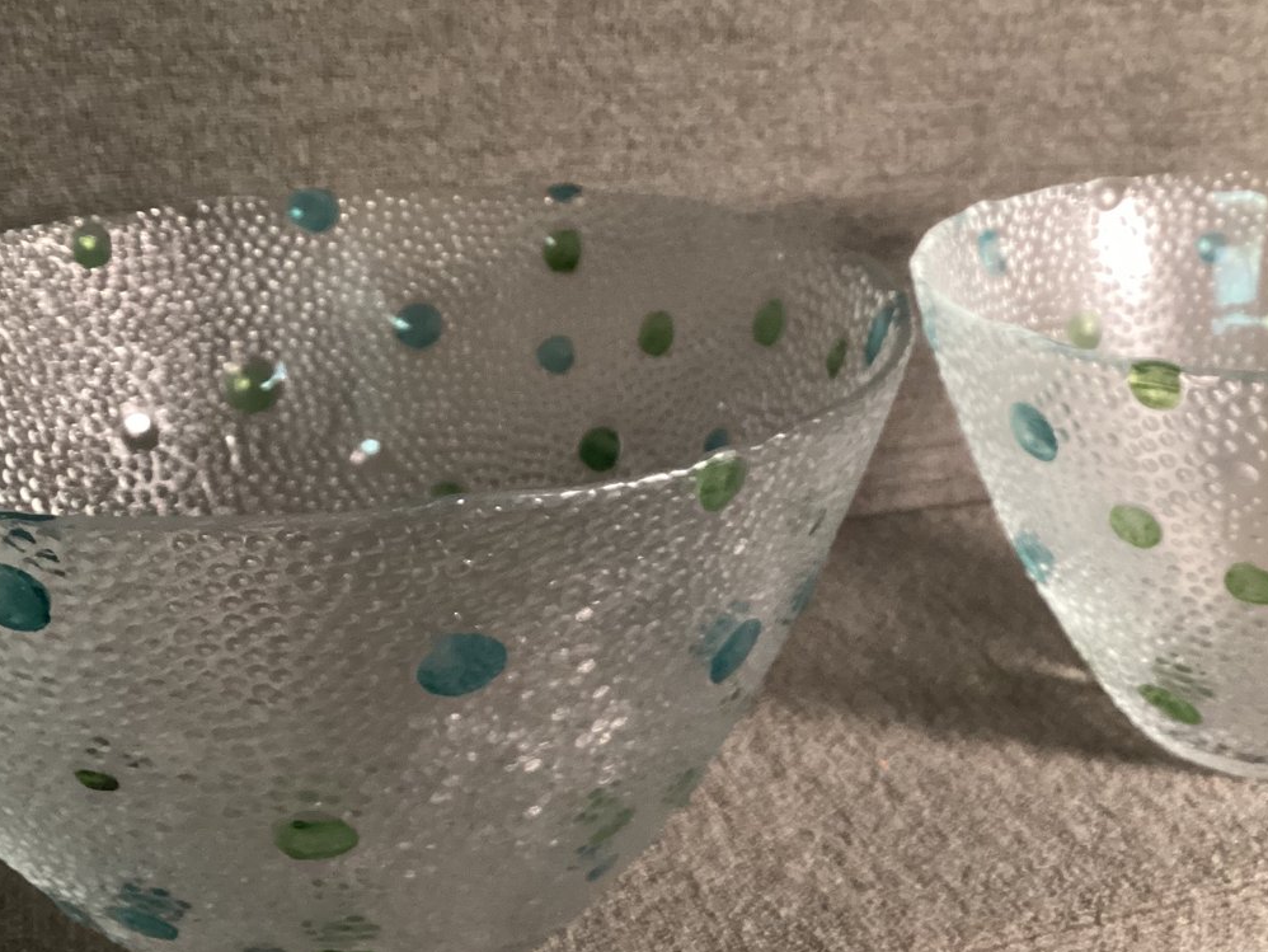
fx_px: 1722
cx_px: 833
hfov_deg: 40.0
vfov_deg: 30.8
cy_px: 571
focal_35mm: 47
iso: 320
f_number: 2.4
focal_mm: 3.3
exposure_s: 1/40
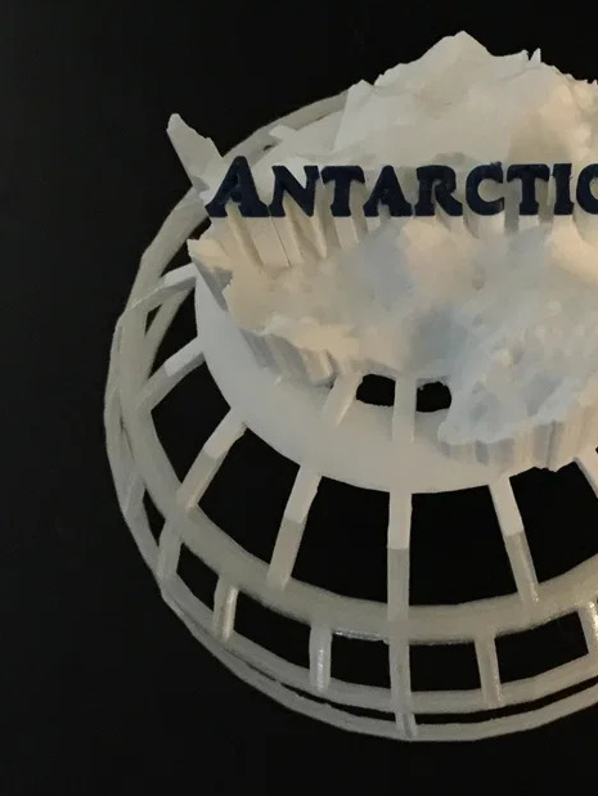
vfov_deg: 47.8
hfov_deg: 35.7
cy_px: 395
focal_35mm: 39
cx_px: 473
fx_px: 897
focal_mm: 4.15
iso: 400
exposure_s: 1/4
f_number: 2.2
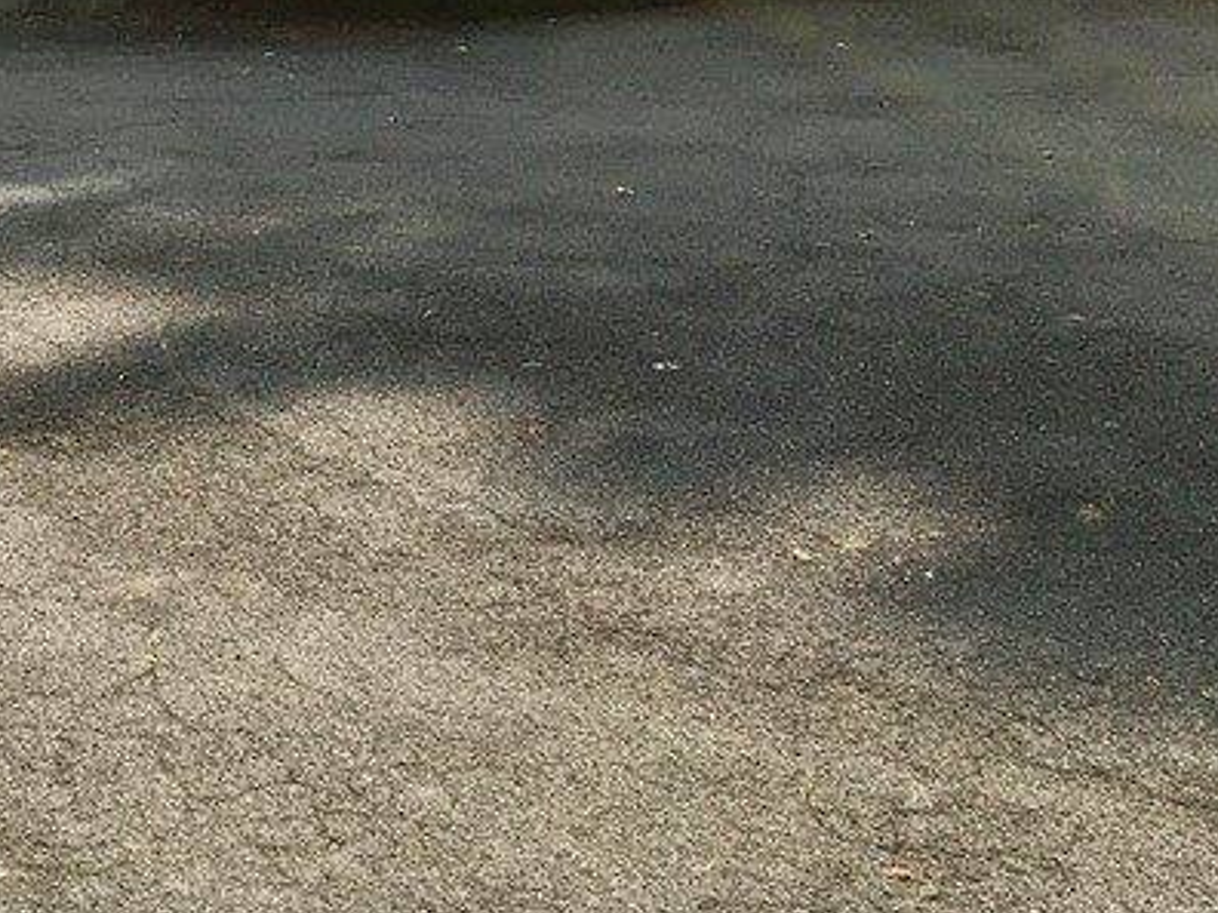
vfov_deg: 18.6
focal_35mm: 75
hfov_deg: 25.0
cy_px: -188
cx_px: 65
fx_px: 2639
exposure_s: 1/1709
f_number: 2.2
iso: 25
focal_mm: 4.15
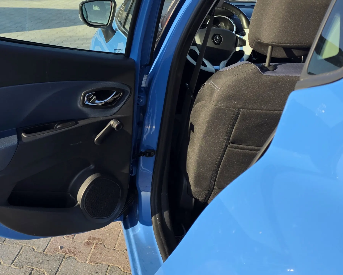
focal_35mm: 48
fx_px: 487
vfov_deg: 31.2
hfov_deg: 37.0
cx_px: 55
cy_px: 87
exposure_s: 1/2835
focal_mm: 6.3
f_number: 1.7
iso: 80
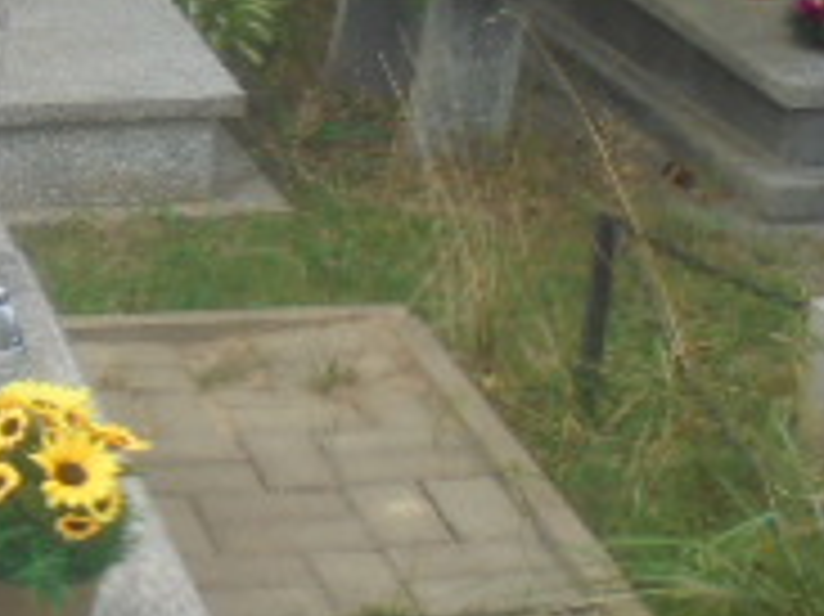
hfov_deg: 13.8
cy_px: 121
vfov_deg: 11.1
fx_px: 3164
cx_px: -468
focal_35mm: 133
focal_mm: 6.9
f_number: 4.2
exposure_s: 1/250
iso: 100
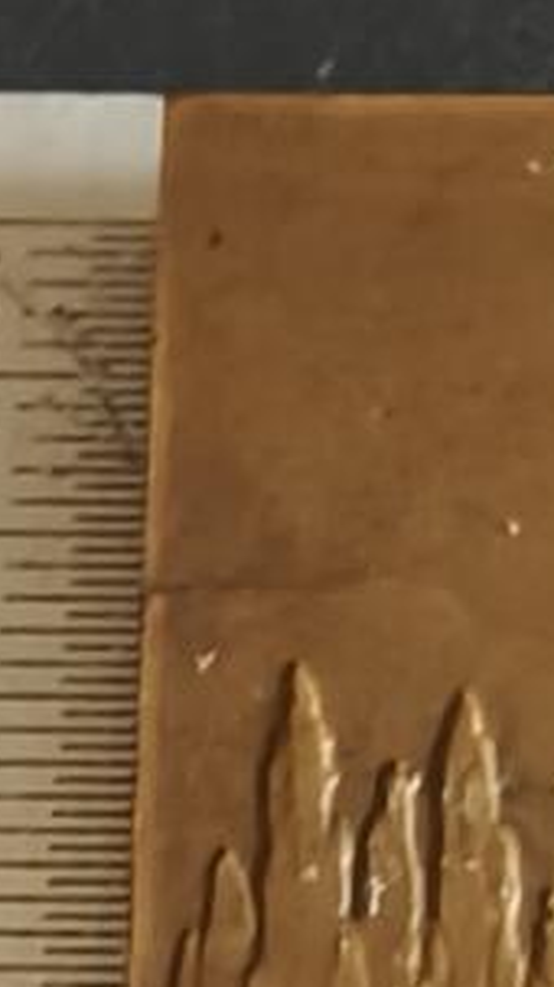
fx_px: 3899
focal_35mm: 149
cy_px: 2010
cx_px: 1548
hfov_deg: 7.4
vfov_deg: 12.6
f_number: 2
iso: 500
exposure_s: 1/39.1
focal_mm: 2.32
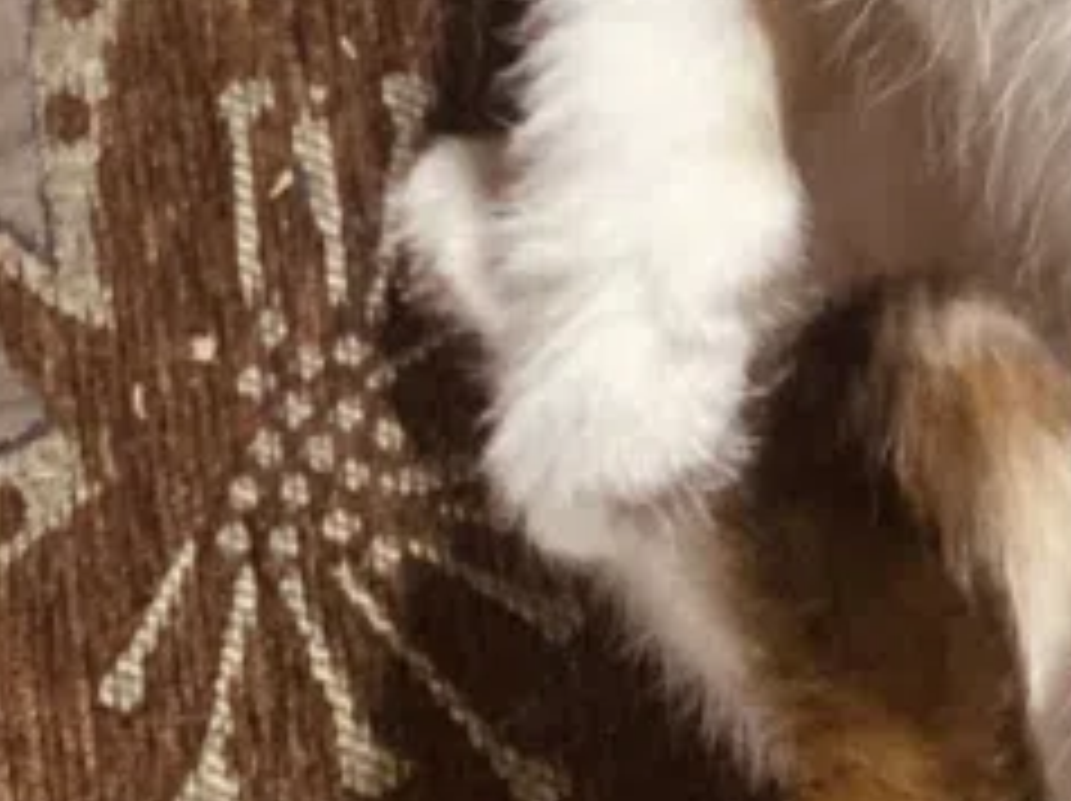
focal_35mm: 70
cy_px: -194
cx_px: 1138
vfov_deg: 19.6
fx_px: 2164
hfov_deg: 26.0
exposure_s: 1/33
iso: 500
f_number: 1.8
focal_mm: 4.25
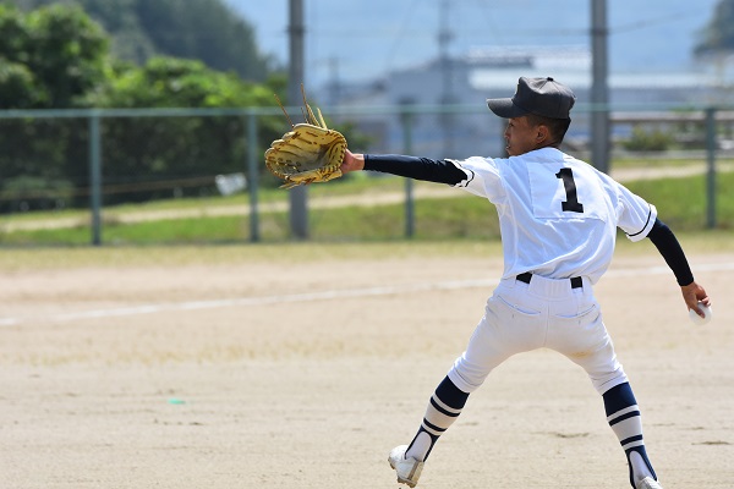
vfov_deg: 3.3
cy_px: 244
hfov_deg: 4.9
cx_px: 367
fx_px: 8563
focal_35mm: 420
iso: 400
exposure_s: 1/1600
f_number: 7.1
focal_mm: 280
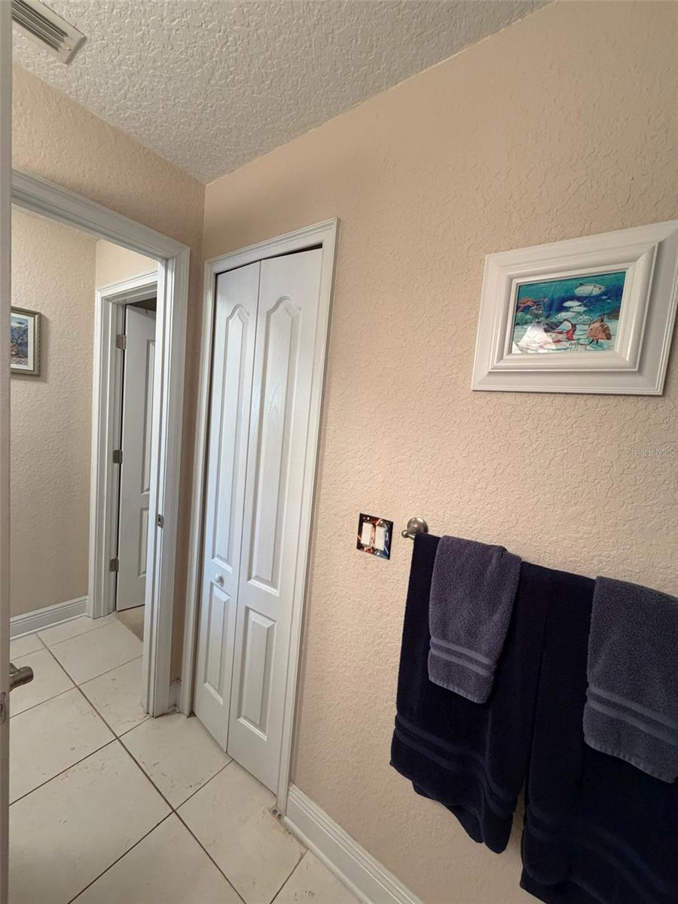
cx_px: 339
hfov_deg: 85.7
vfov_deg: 102.1
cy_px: 452
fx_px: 366
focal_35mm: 14
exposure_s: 1/60
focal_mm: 2.22
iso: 320
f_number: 2.2
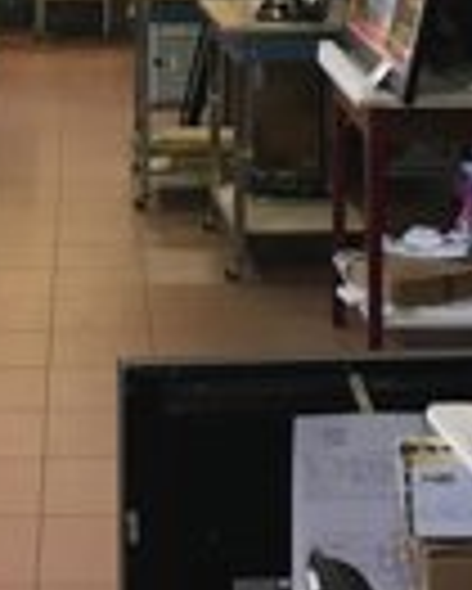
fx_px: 1517
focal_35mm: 87
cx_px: 88
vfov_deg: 20.9
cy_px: -54
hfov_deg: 17.5
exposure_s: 1/33
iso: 100
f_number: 2.2
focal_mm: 4.15
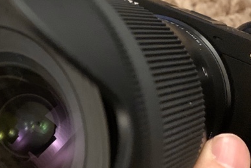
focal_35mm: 70
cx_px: -5
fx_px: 488
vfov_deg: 19.4
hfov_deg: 27.1
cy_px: 119
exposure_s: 1/22
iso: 800
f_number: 1.8
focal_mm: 4.25
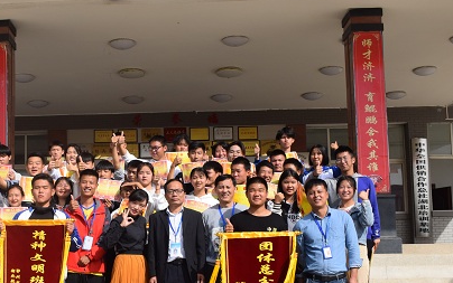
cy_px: 216
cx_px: 117
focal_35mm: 59
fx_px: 729
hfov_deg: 33.9
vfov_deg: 21.8
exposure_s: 1/2000
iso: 400
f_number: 7.1
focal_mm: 24
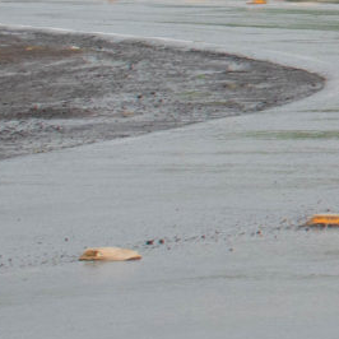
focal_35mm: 331
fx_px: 3668
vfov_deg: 5.2
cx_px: 1612
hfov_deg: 4.6
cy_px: -207
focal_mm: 27
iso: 200
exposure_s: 1/320
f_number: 9
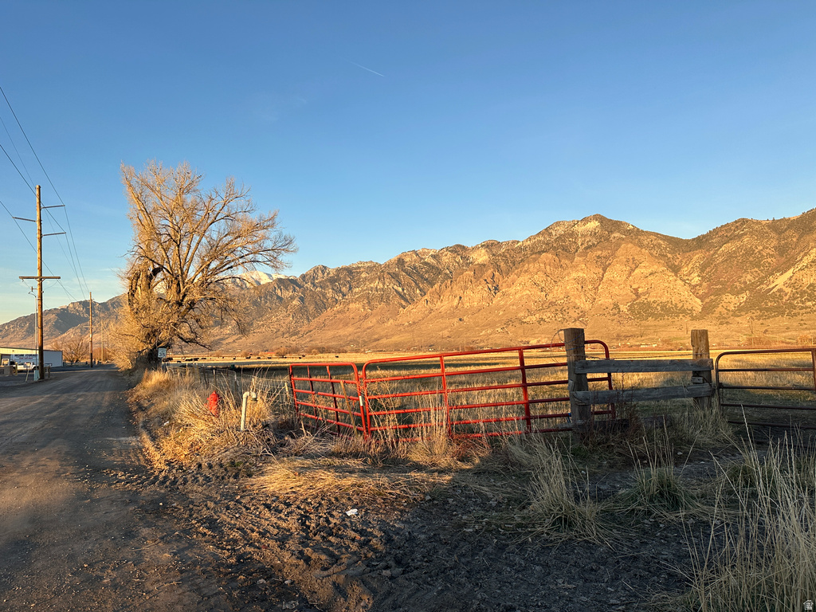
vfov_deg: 56.8
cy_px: 306
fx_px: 566
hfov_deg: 71.6
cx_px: 408
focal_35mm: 24
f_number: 1.78
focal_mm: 6.86
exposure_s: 1/1374
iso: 80
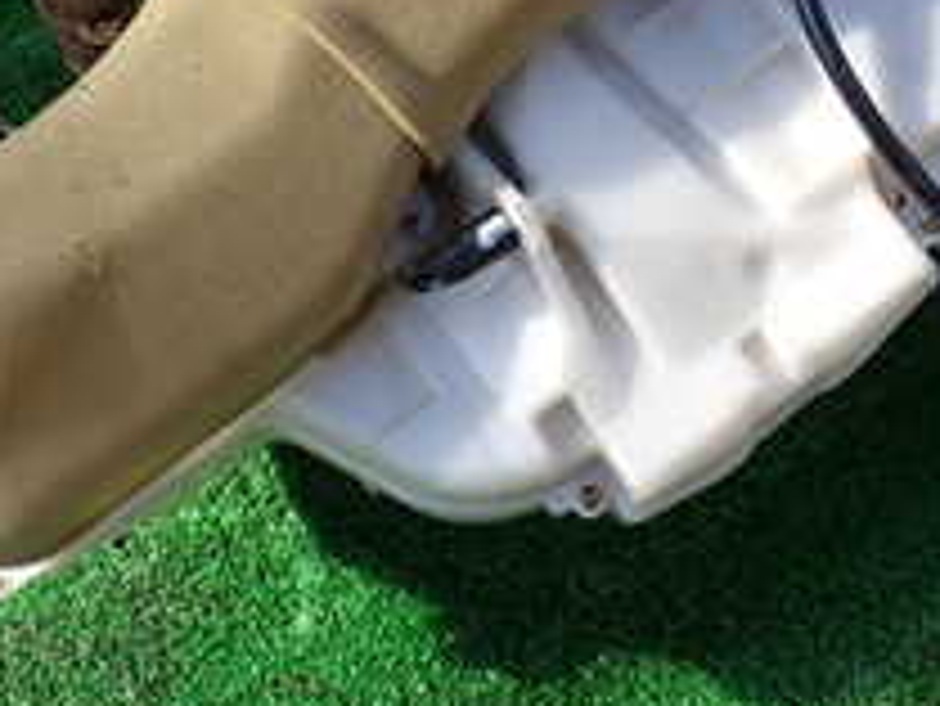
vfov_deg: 16.1
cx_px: 904
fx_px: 2337
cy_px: -270
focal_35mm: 86
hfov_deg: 22.0
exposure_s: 1/500
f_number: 3.2
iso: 100
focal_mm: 5.4
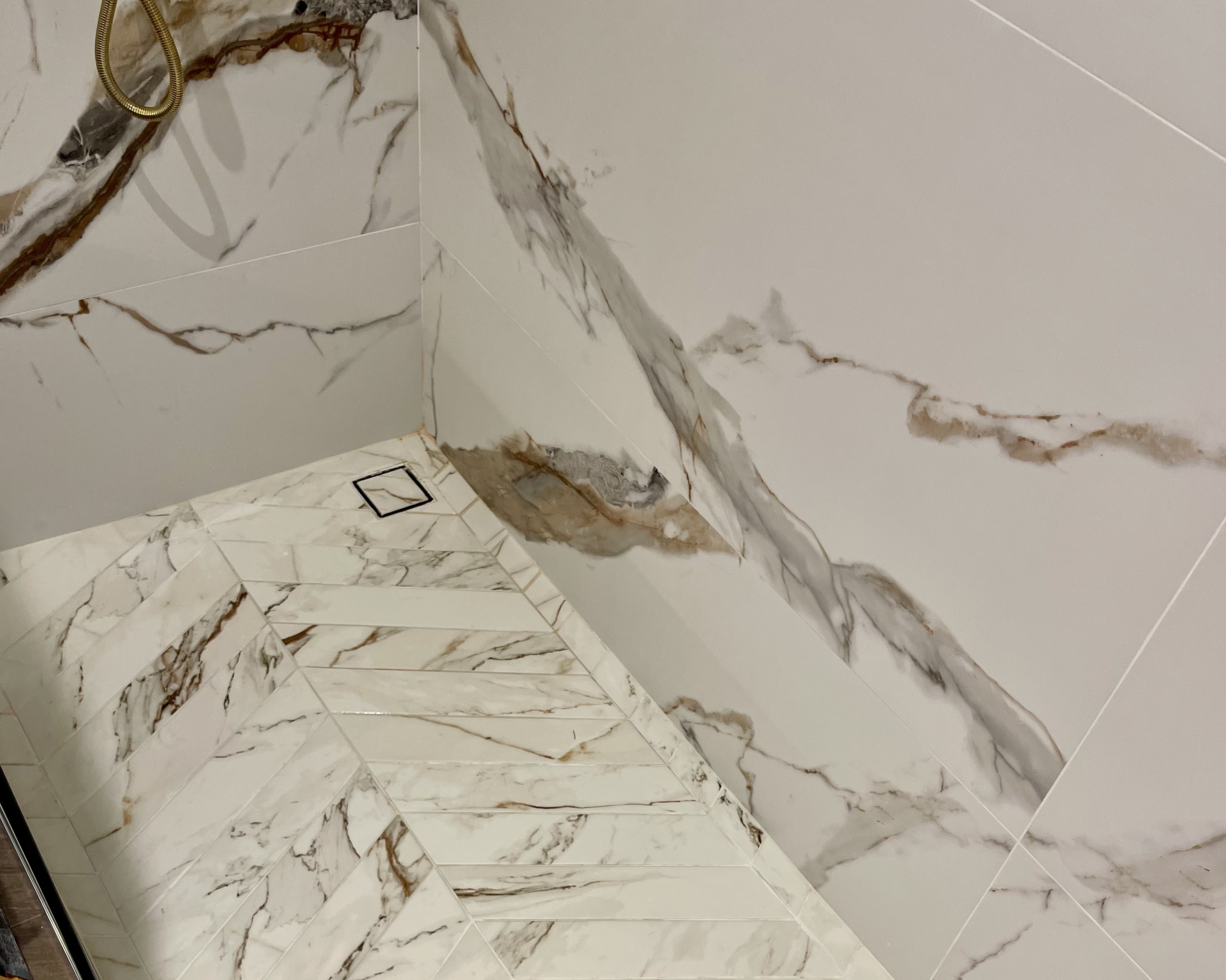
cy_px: 826
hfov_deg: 54.2
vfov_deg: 42.0
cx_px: 619
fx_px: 1197
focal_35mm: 33
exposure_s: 1/100
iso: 100
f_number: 1.6
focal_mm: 5.1
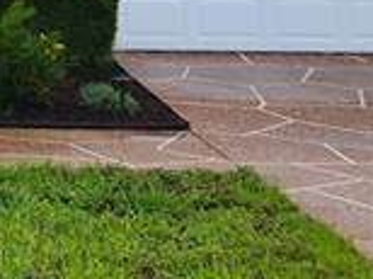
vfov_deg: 9.5
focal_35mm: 153
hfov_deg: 11.9
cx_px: -315
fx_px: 1646
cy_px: -72
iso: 20
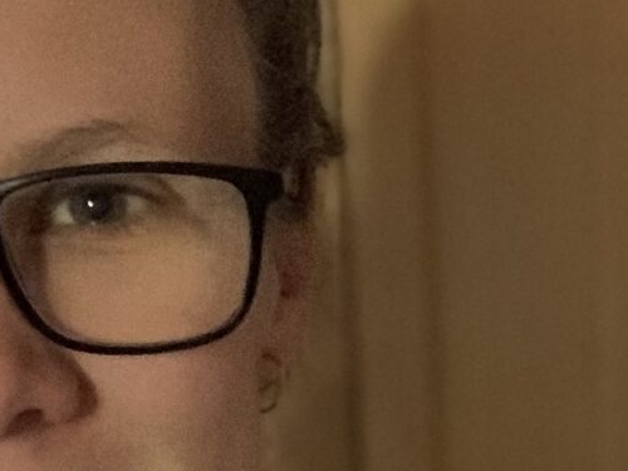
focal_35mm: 131
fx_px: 2377
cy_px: 926
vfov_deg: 10.5
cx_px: 470
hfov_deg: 15.0
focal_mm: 2.87
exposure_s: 1/24
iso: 500
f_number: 2.2
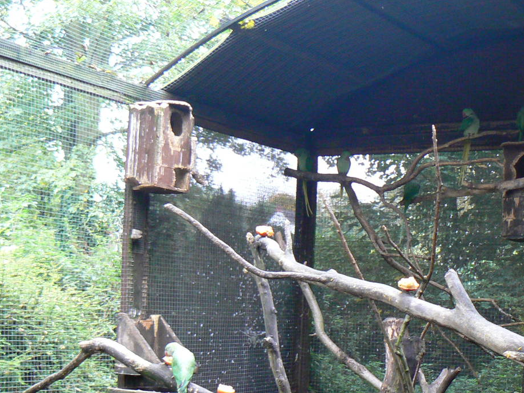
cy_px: 278
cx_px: 338
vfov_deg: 23.1
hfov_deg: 30.5
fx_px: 954
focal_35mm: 63
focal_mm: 6
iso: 200
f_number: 2.8
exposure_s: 1/30
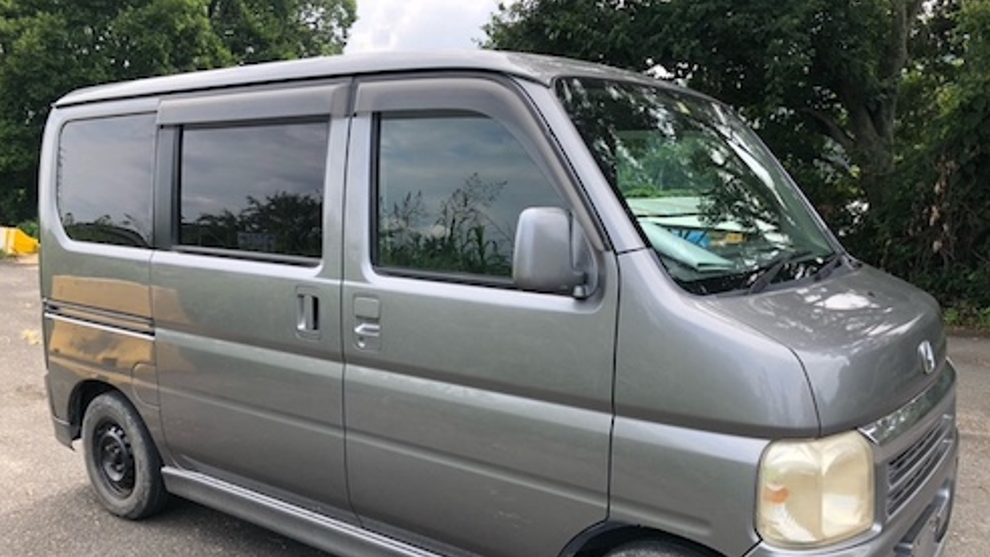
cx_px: 495
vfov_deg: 37.4
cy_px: 373
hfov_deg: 62.6
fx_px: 814
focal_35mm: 31
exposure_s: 1/480
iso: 20
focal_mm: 4
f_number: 1.8
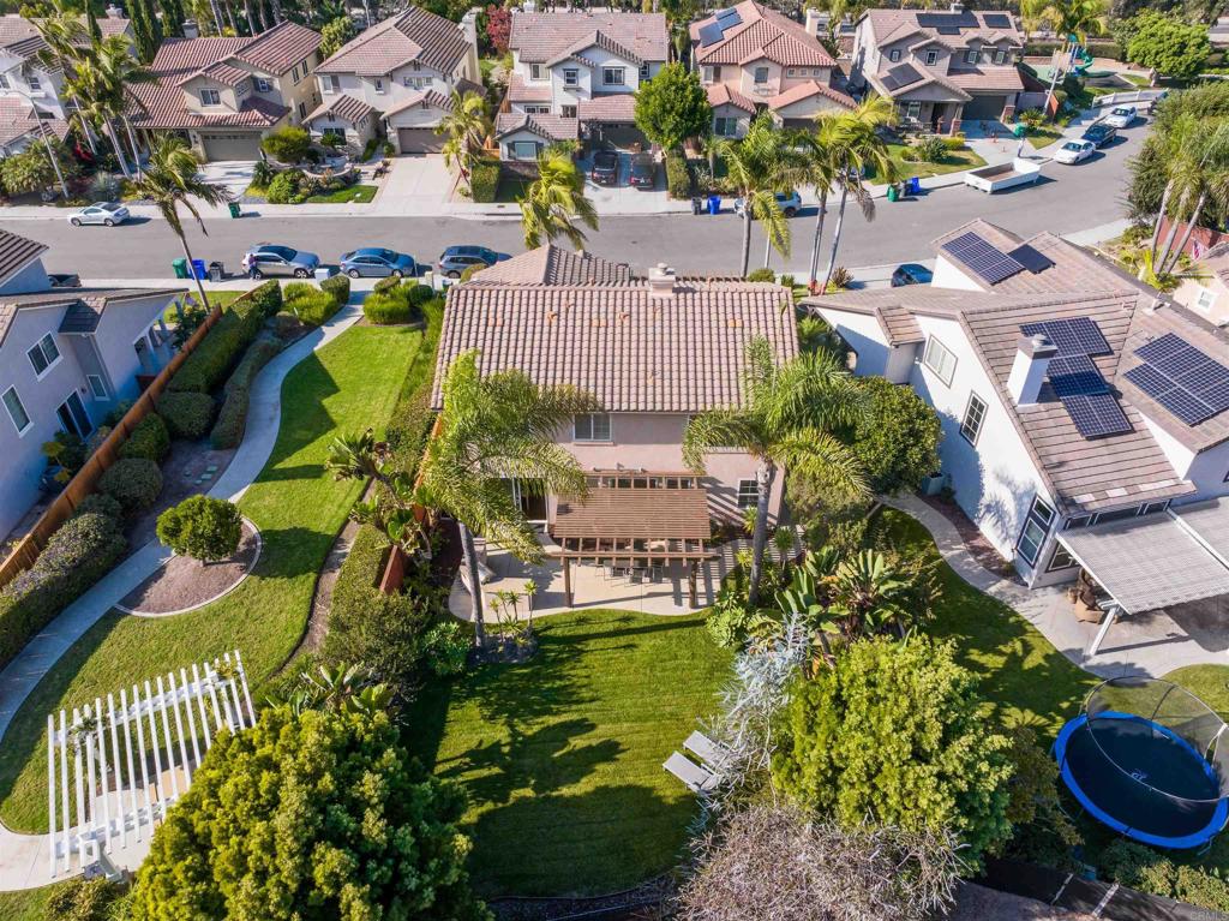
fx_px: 852
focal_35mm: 24
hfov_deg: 71.6
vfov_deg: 56.8
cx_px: 614
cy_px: 460
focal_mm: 12.29
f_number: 5
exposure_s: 1/240
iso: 100
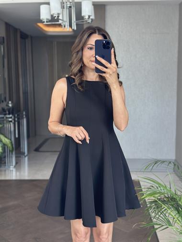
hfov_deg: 30.3
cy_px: 121
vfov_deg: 39.6
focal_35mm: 48
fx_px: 336
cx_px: 91
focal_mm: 6.86
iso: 125
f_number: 1.78
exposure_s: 1/105
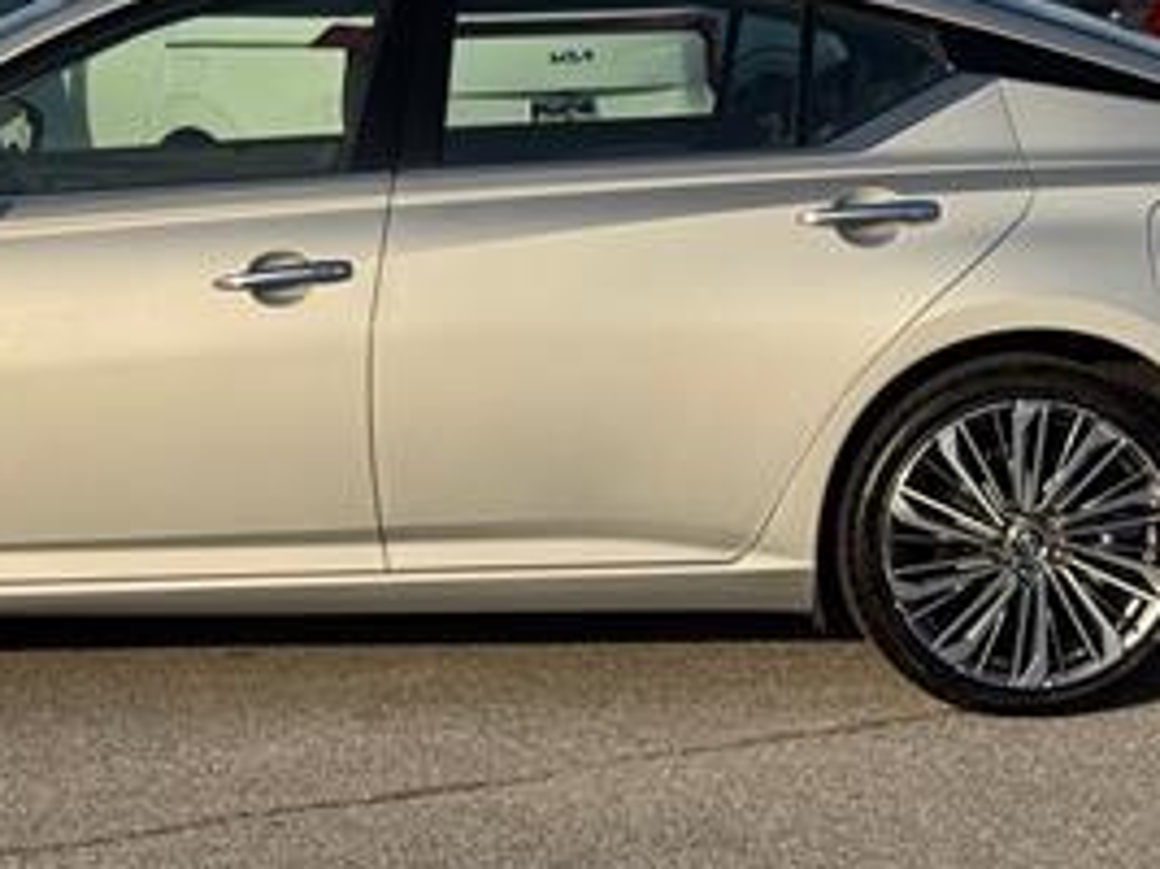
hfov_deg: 17.0
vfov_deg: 12.9
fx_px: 3852
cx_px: 304
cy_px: 322
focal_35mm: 115
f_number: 1.78
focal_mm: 6.76
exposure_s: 1/6410
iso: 64
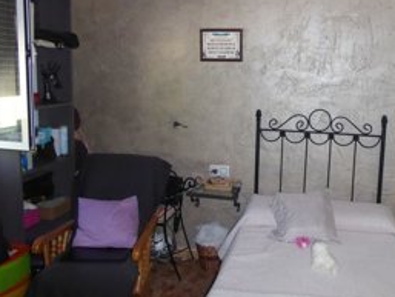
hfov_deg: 52.1
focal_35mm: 35
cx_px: 243
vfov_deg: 40.6
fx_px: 400
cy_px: 120
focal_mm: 4.3
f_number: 3.3
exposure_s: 1/60
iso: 800
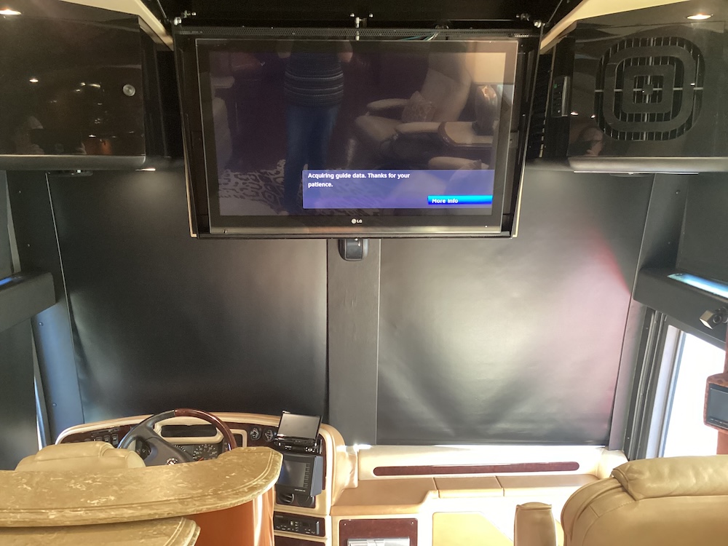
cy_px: 273
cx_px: 364
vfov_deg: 45.4
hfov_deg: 58.4
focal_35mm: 31
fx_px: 652
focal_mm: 3.3
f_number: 2.4
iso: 250
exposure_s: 1/40
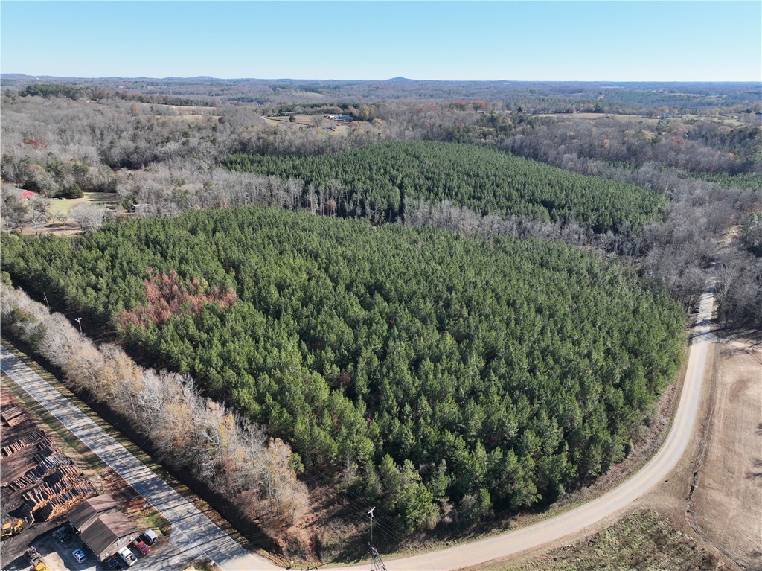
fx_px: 528
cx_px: 381
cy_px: 286
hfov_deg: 71.6
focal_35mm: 24
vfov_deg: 56.8
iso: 300
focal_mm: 12.29
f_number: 2.8
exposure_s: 1/240
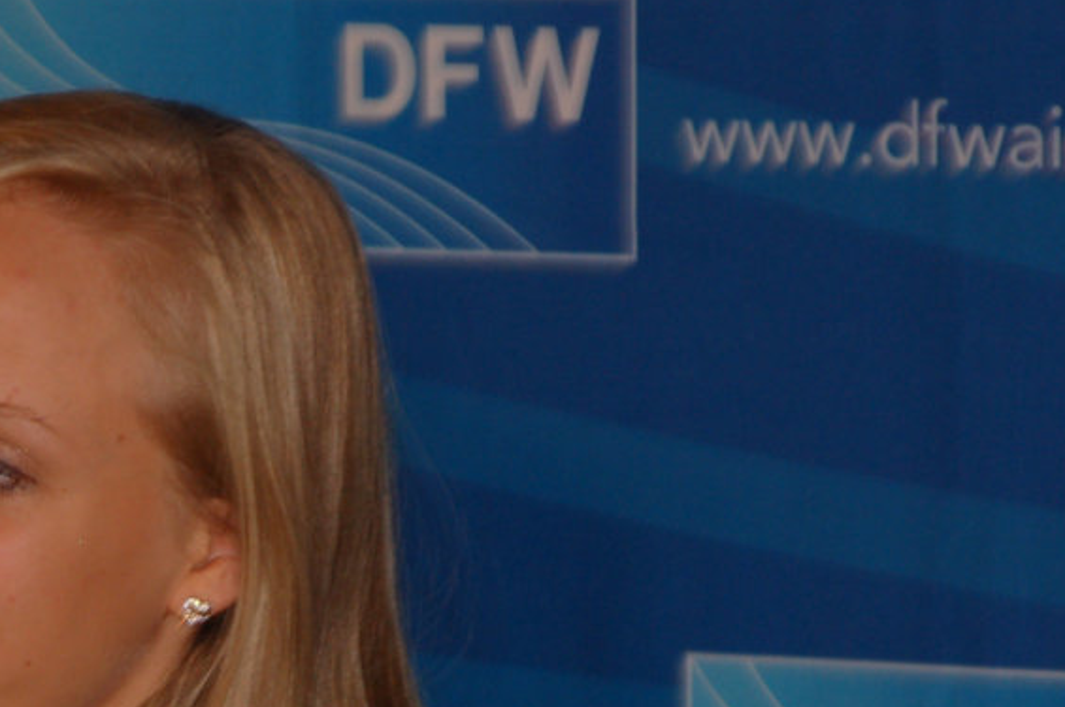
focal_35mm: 408
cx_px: 226
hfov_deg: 5.1
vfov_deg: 3.4
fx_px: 12053
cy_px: 702
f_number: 6
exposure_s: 1/60
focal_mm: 120
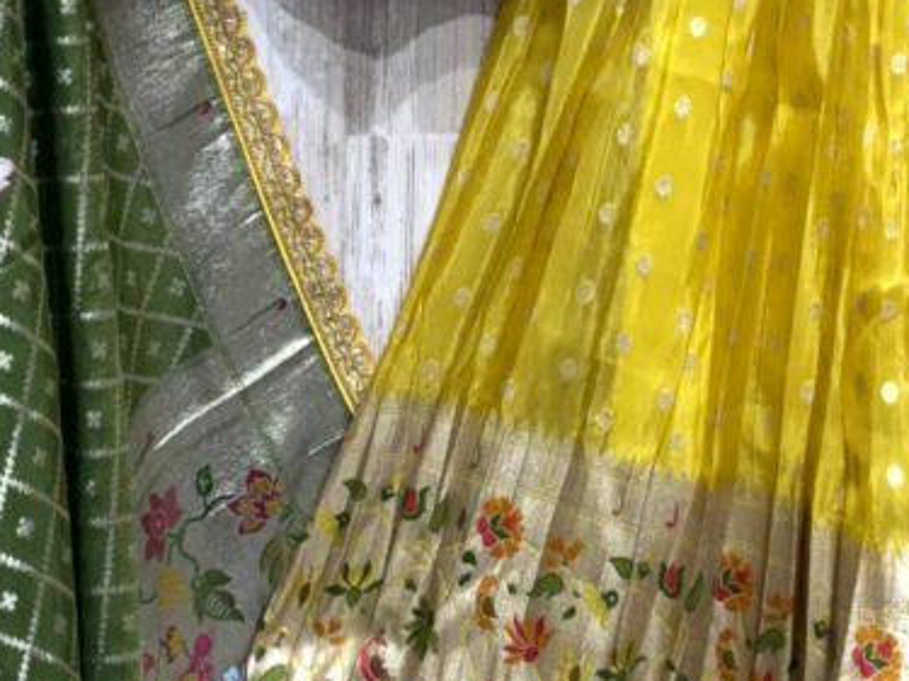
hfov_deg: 17.7
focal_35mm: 111
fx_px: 2914
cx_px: 490
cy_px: 172
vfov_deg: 13.3
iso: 40
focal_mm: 5.96
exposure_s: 1/100
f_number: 1.6
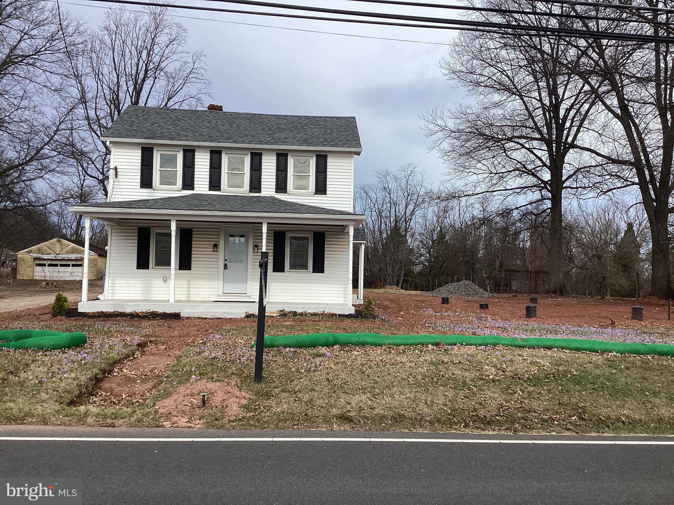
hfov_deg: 58.4
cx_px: 337
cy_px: 252
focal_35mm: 31
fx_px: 604
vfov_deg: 45.4
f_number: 2.4
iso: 25
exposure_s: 1/1101
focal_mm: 3.3
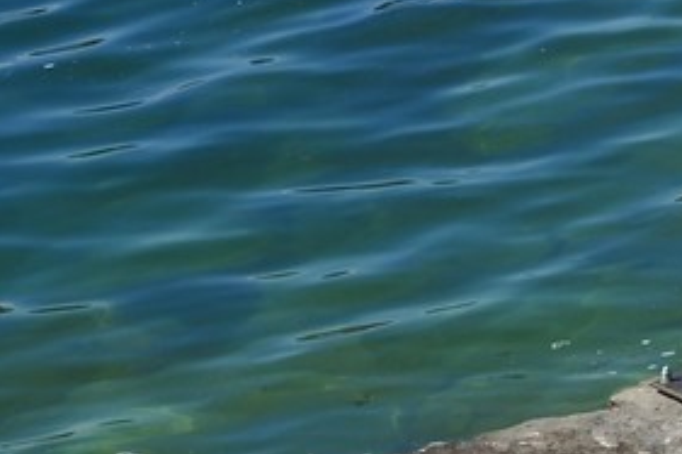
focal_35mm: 182
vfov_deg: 7.0
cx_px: 1859
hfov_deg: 9.5
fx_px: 3446
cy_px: -760
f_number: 11
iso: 200
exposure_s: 1/400
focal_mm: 32
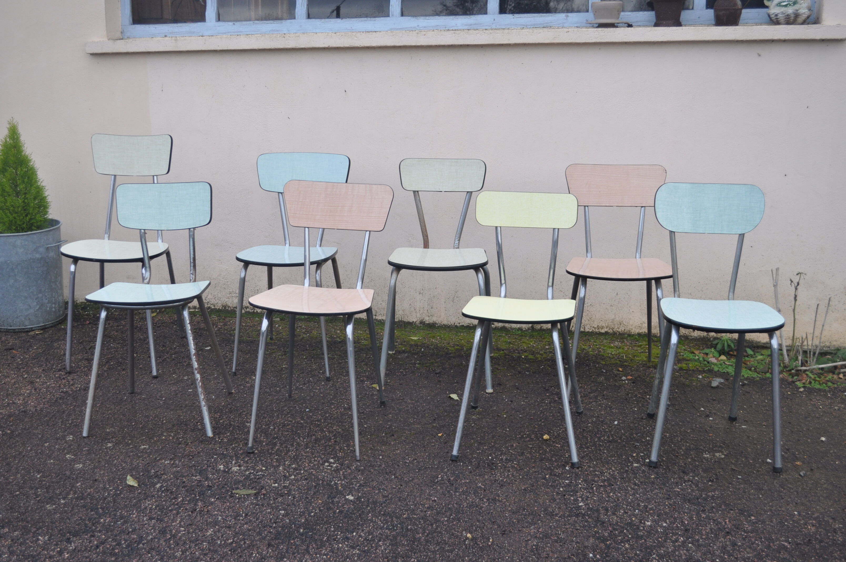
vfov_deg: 31.8
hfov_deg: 46.4
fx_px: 986
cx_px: 423
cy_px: 281
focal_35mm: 42
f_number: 4.5
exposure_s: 1/80
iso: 400
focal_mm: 28
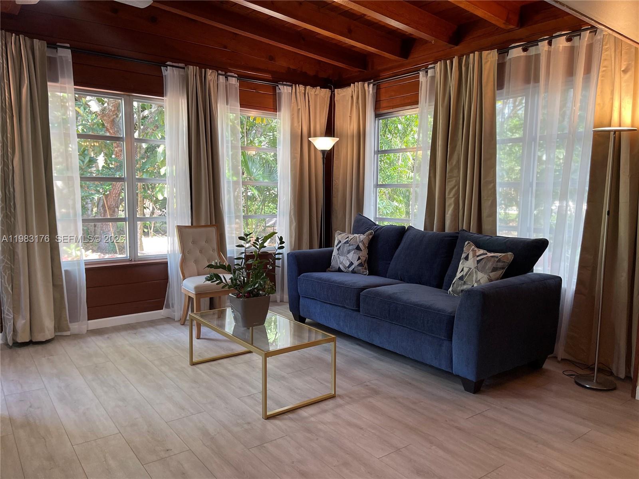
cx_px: 320
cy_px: 240
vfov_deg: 53.1
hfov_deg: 67.3
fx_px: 480
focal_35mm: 26
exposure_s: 1/120
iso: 125
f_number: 1.6
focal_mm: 5.1
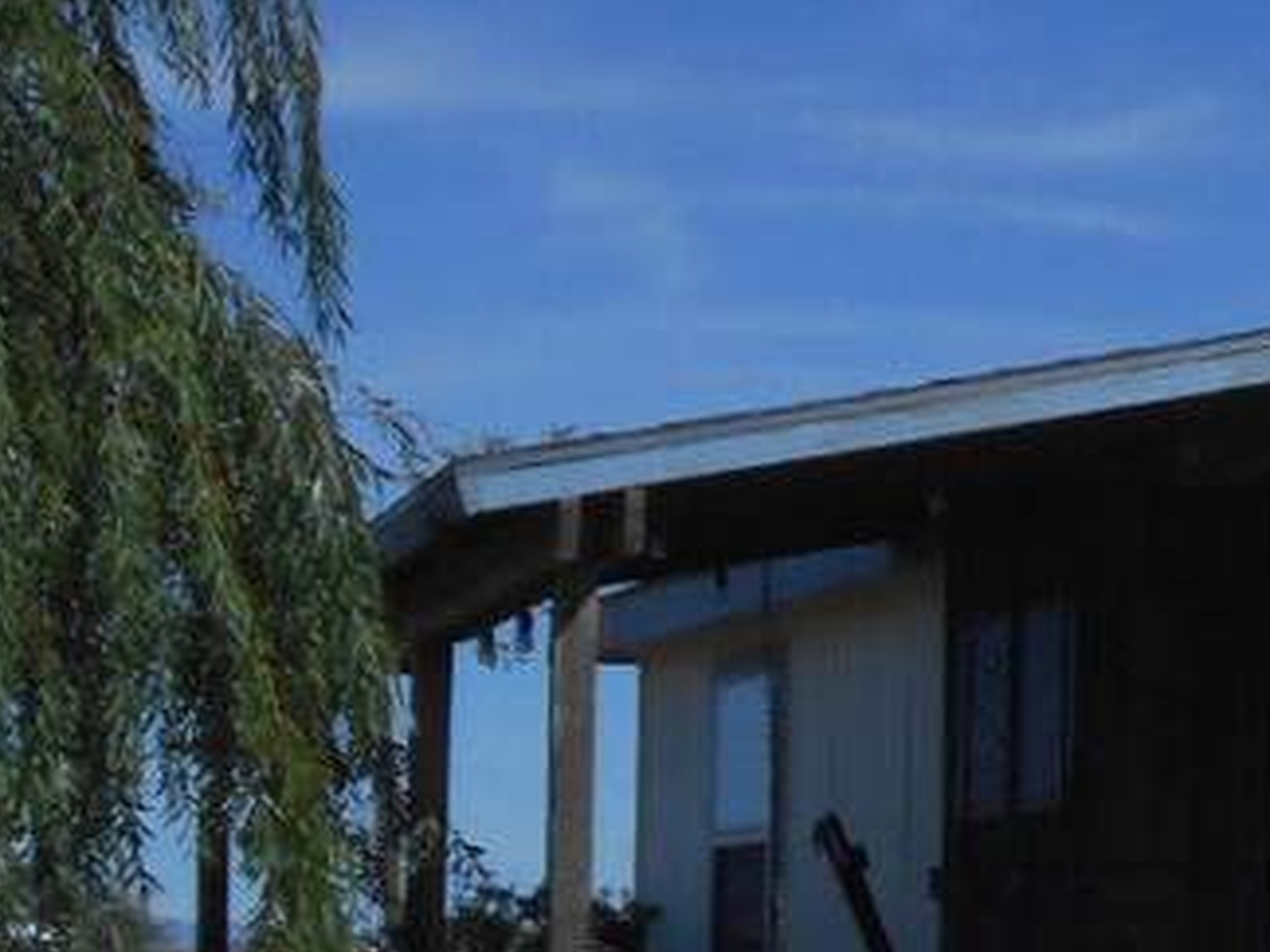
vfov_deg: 10.0
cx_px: 2297
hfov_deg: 12.4
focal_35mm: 146
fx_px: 5356
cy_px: 1113
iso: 80
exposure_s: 1/400
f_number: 9.8
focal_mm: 6.7
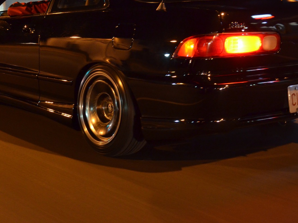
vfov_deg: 19.0
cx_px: 128
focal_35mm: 77
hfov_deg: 25.3
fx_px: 662
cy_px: 52
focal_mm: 29
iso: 1600
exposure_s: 1/13
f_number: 4.5
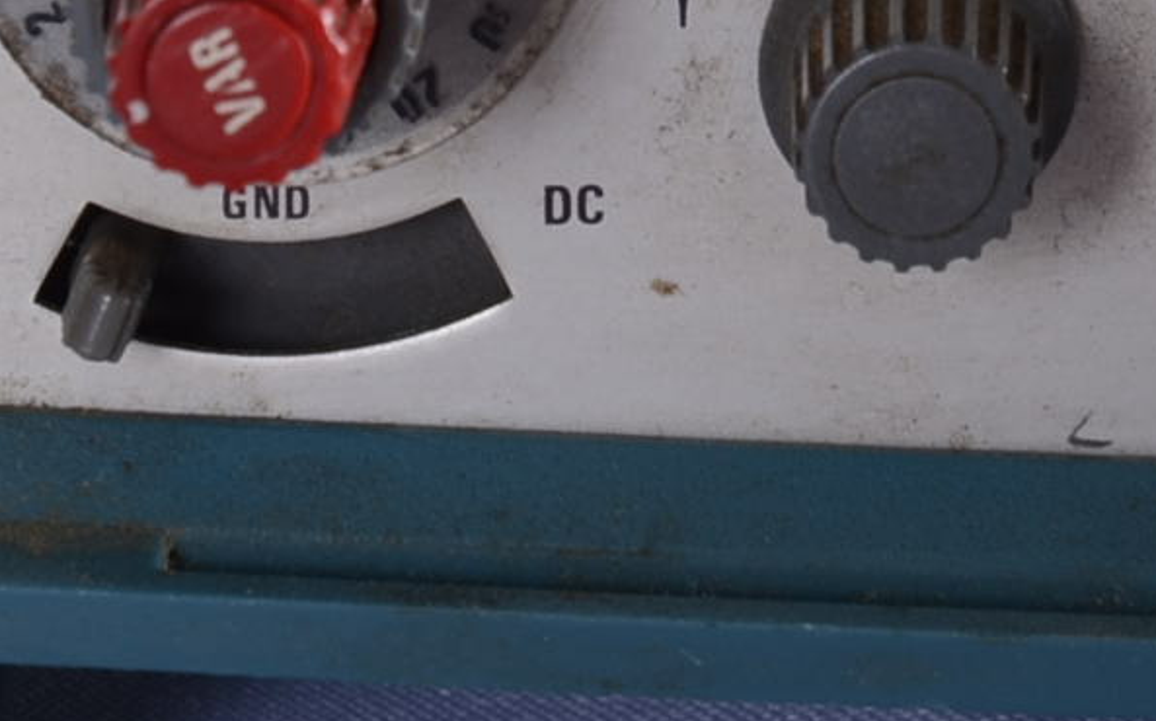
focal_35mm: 444
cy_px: -844
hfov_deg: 4.7
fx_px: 13981
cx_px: 1308
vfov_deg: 2.9
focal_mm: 70
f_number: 13
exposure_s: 1/100
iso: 160
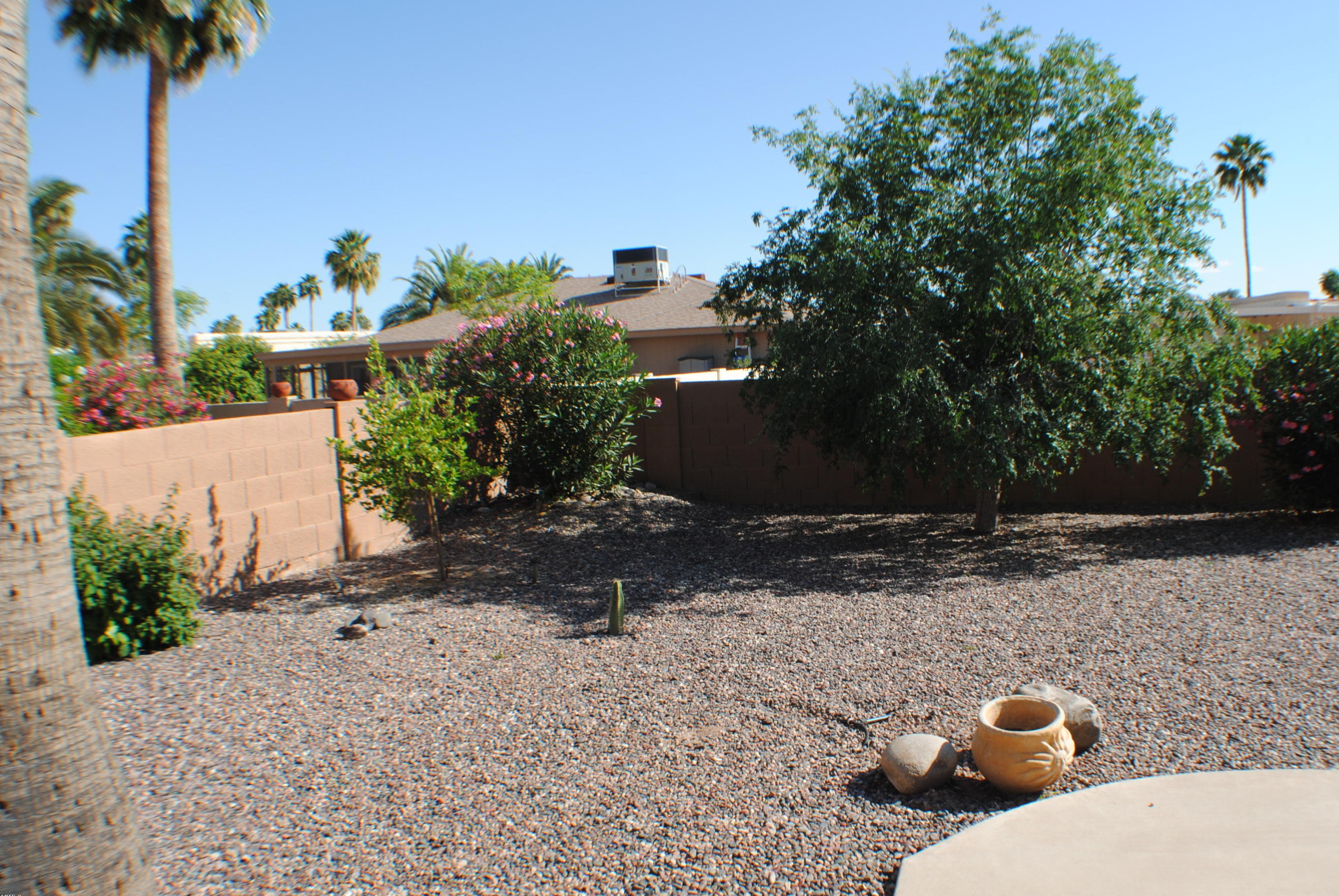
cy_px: 421
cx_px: 740
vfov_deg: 39.0
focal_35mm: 34
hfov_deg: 55.6
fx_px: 1266
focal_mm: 20
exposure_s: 1/100
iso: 100
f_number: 10
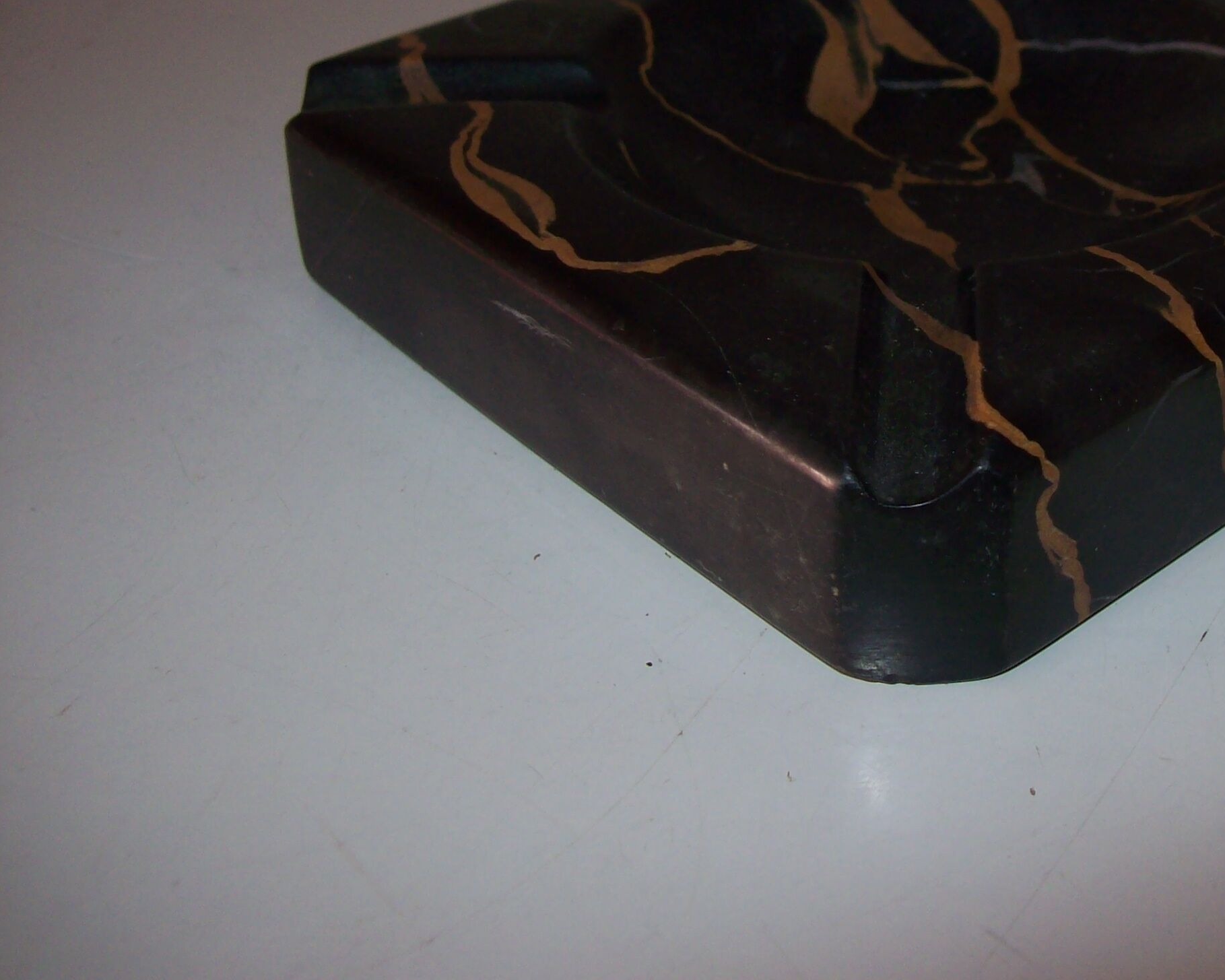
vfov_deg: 27.4
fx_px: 1994
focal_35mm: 55
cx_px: 948
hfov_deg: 33.3
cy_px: 287
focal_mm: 6
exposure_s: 1/64
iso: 80
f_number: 2.7
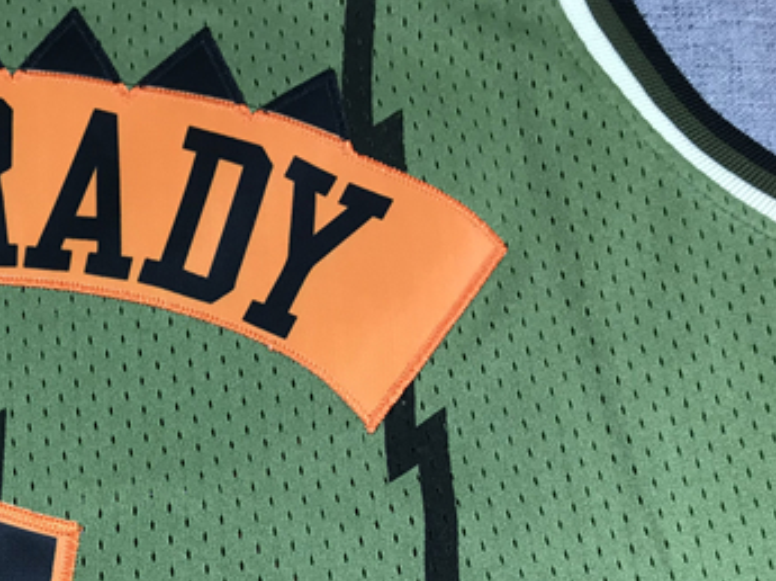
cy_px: 646
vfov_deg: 21.4
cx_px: -88
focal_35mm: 65
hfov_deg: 27.2
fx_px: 1456
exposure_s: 1/50
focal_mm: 3.99
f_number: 1.8
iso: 25
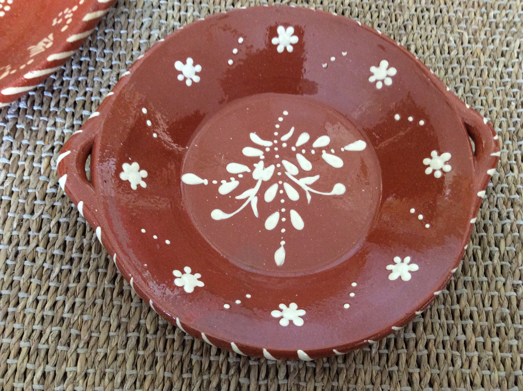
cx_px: 262
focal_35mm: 32
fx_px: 483
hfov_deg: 56.9
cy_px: 196
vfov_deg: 44.1
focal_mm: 3.3
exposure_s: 1/25
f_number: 2.4
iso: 160
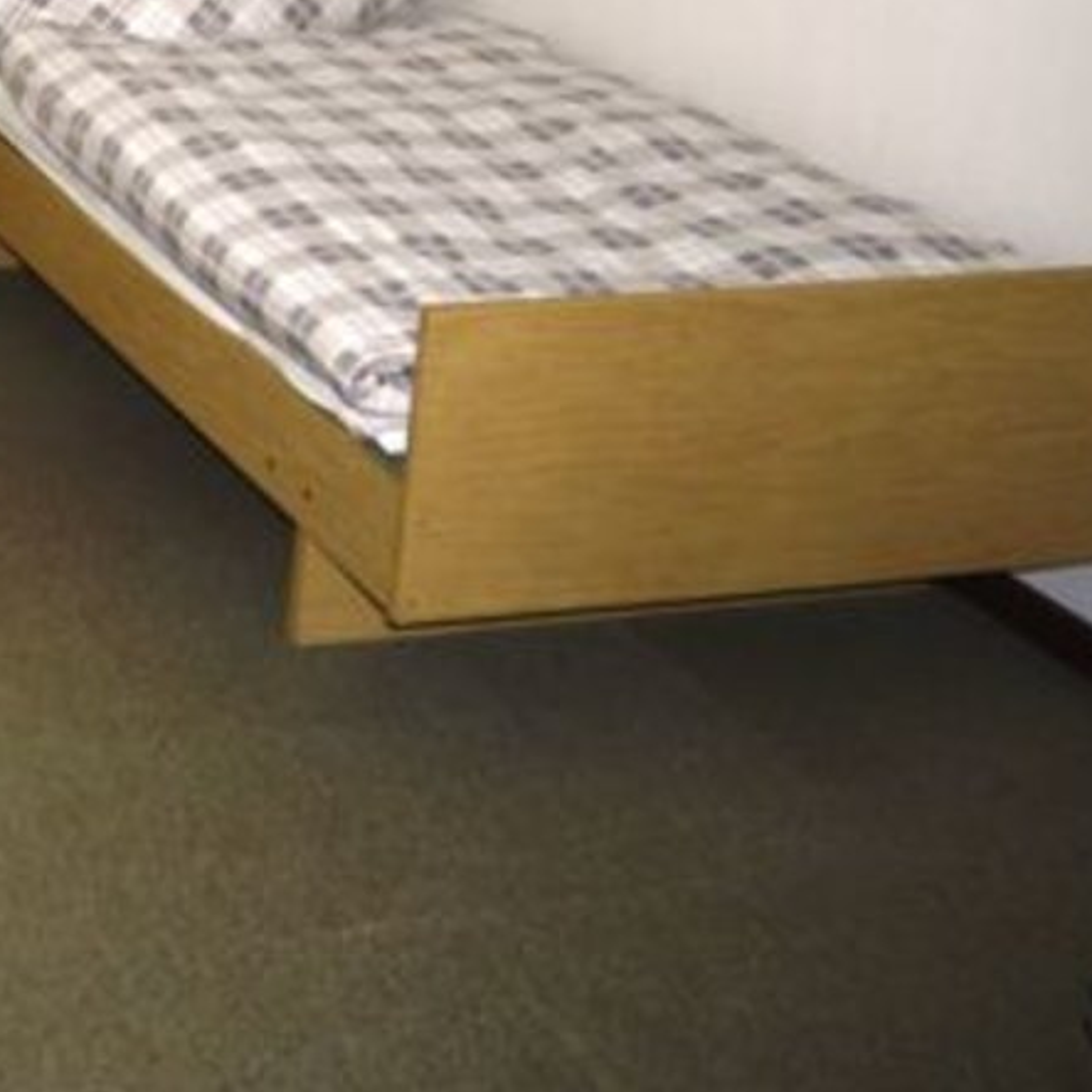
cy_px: -7
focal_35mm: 67
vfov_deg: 24.5
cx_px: -328
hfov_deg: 22.9
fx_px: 2391
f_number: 3.5
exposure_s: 1/60
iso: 100
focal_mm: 14
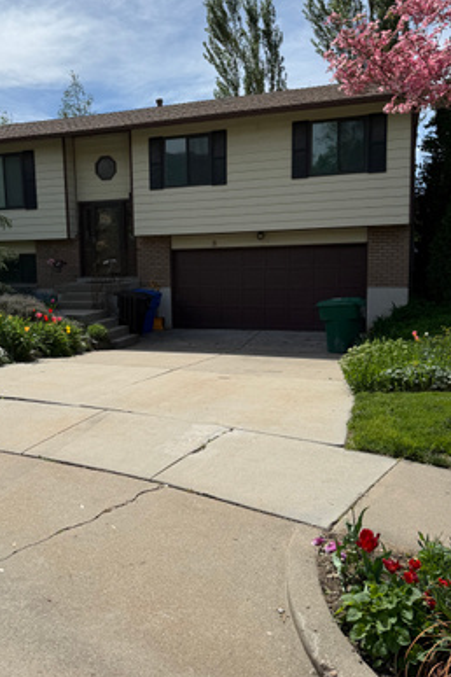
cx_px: 152
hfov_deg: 41.8
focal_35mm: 31
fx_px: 582
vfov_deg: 60.2
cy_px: 315
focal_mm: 6.76
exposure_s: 1/8130
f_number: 1.78
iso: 80
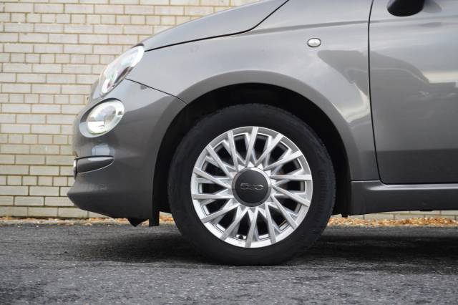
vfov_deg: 22.1
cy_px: 152
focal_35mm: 62
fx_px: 782
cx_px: 229
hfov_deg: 32.6
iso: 640
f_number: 5.6
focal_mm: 41
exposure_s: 1/80
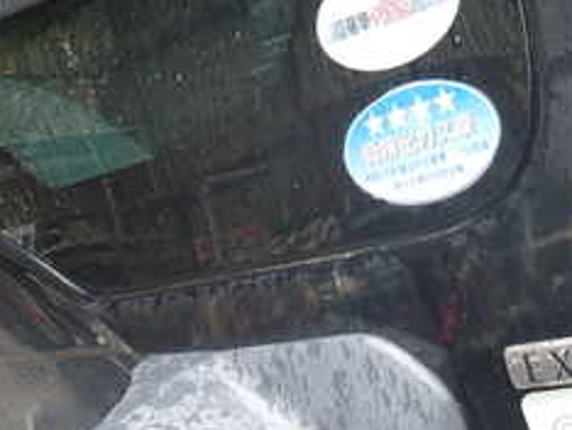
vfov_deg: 21.7
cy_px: 484
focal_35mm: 64
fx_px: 1059
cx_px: 438
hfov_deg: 29.7
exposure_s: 1/60
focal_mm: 4.5
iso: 160
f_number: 2
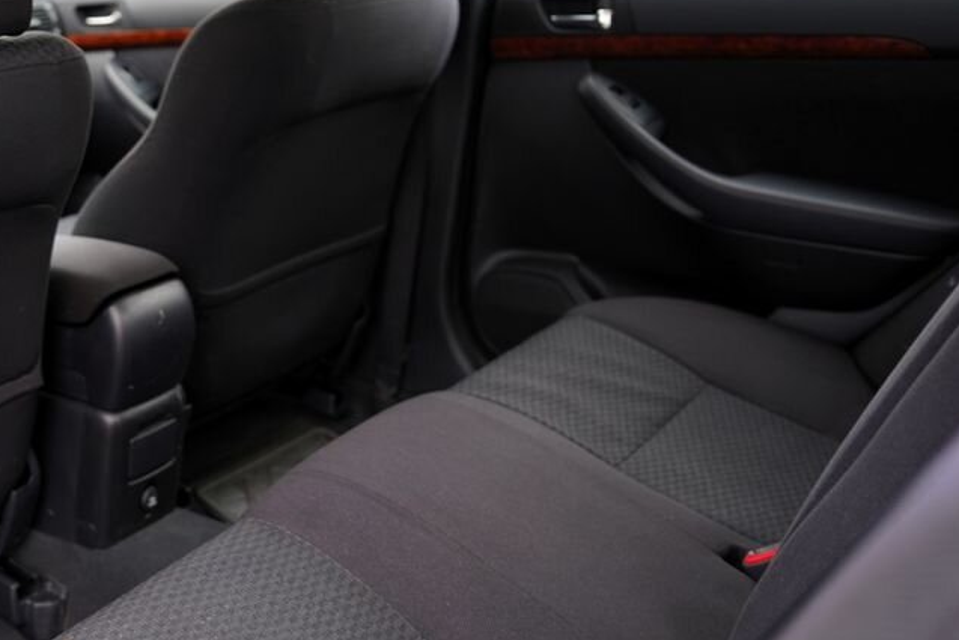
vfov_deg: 29.8
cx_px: 206
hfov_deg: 41.9
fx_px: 1199
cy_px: 276
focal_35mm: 45
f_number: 2.8
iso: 320
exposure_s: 1/30
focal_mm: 28
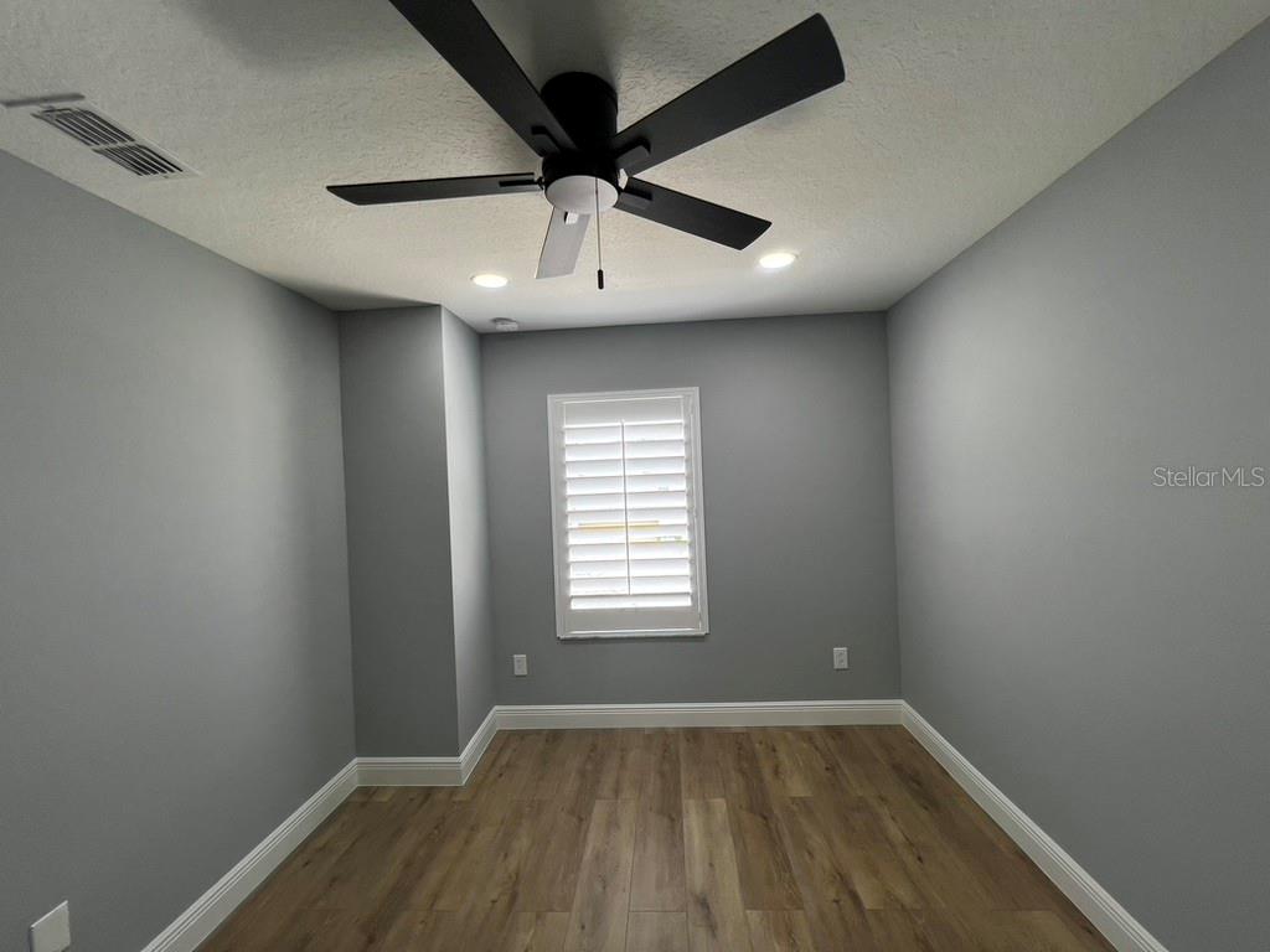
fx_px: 477
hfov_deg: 106.2
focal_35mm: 13
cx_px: 635
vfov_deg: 89.9
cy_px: 476
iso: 50
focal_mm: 1.57
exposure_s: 1/120
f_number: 1.8
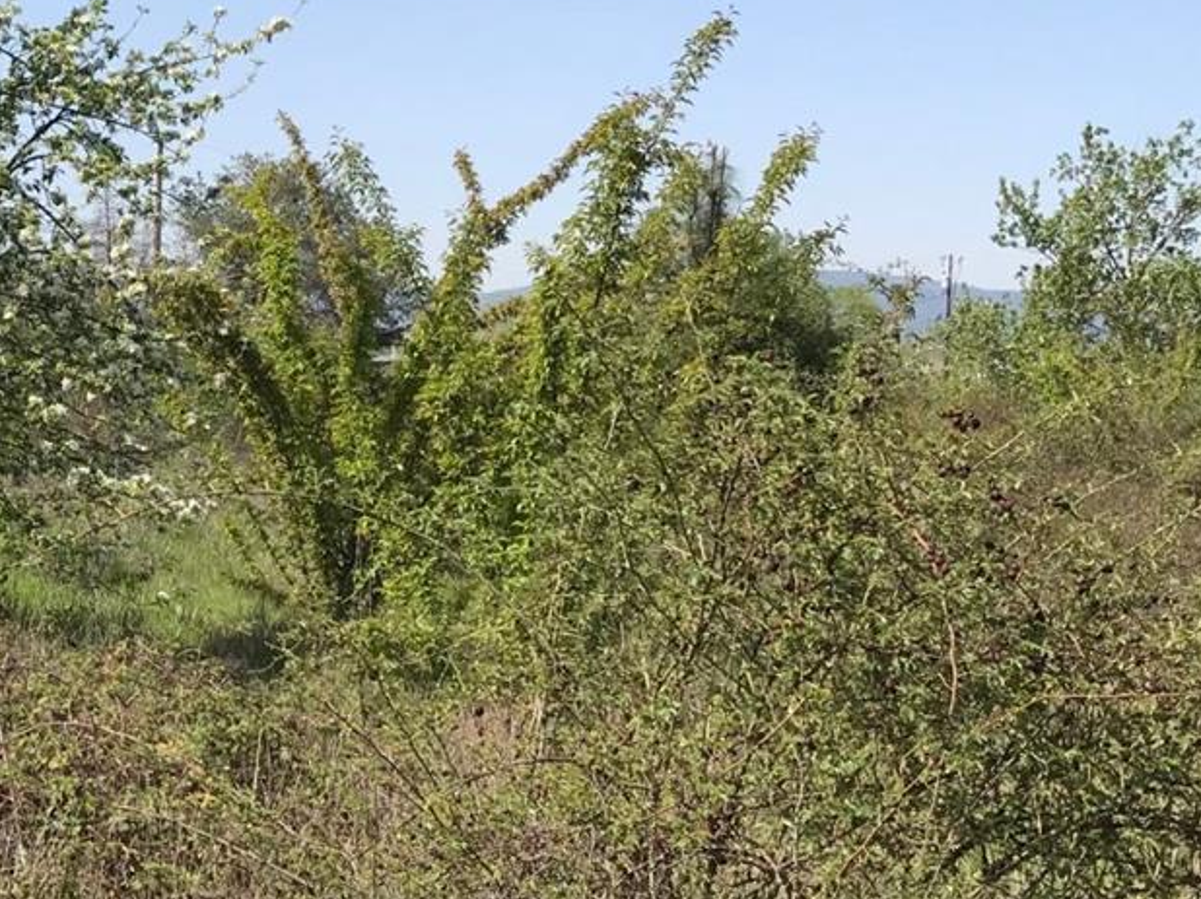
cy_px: 377
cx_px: 23
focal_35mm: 68
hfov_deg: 27.1
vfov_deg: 21.6
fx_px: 2358
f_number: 1.8
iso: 20
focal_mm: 3.99
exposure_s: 1/2128
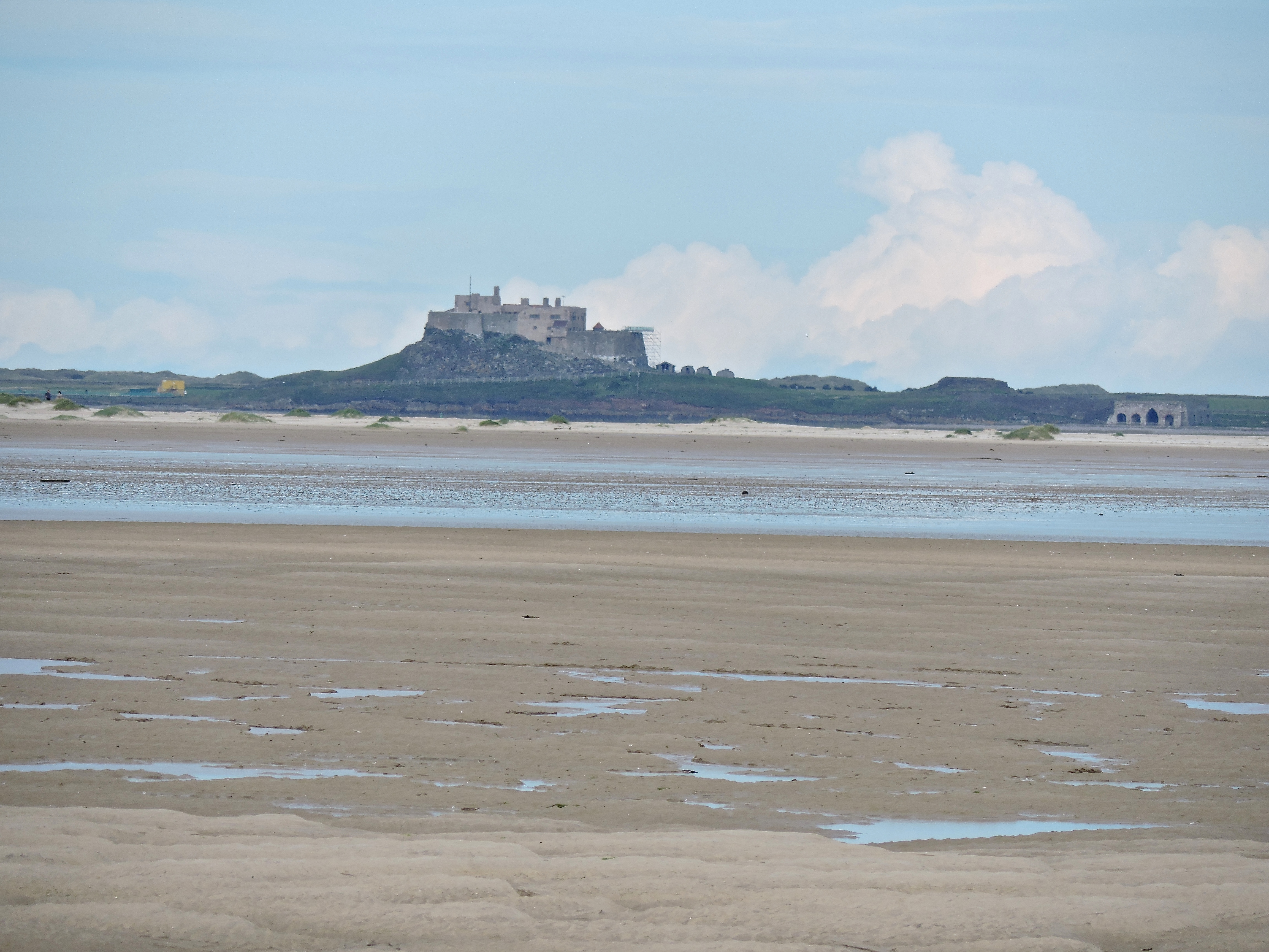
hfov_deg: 3.3
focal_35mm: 600
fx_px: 21996
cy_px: 476
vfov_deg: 2.5
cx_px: 634
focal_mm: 107
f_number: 4.9
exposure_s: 1/500
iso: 100
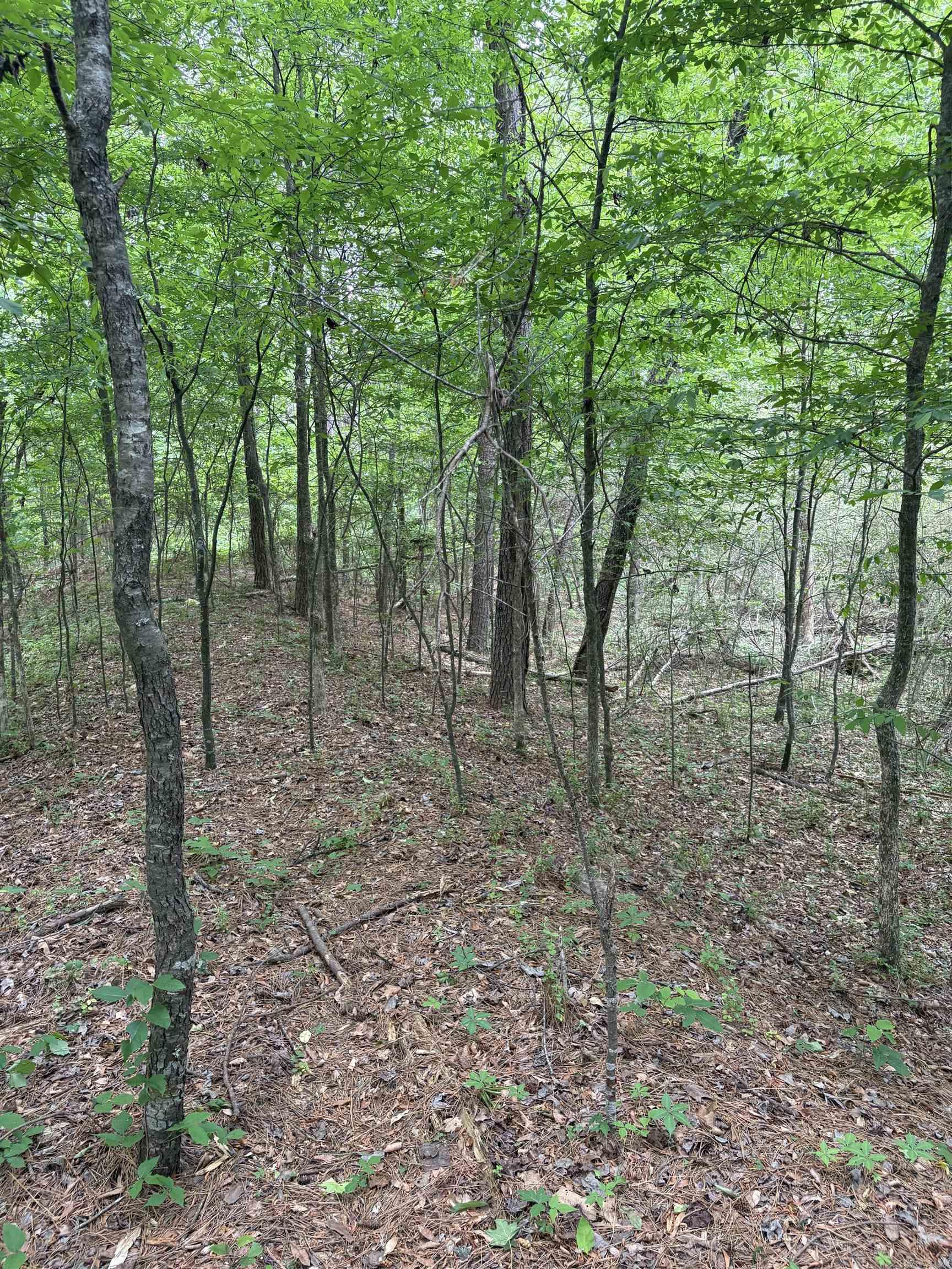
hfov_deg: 53.1
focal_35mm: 26
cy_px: 634
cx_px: 476
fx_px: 953
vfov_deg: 67.3
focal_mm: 5.96
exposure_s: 1/98
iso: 125
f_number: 1.6
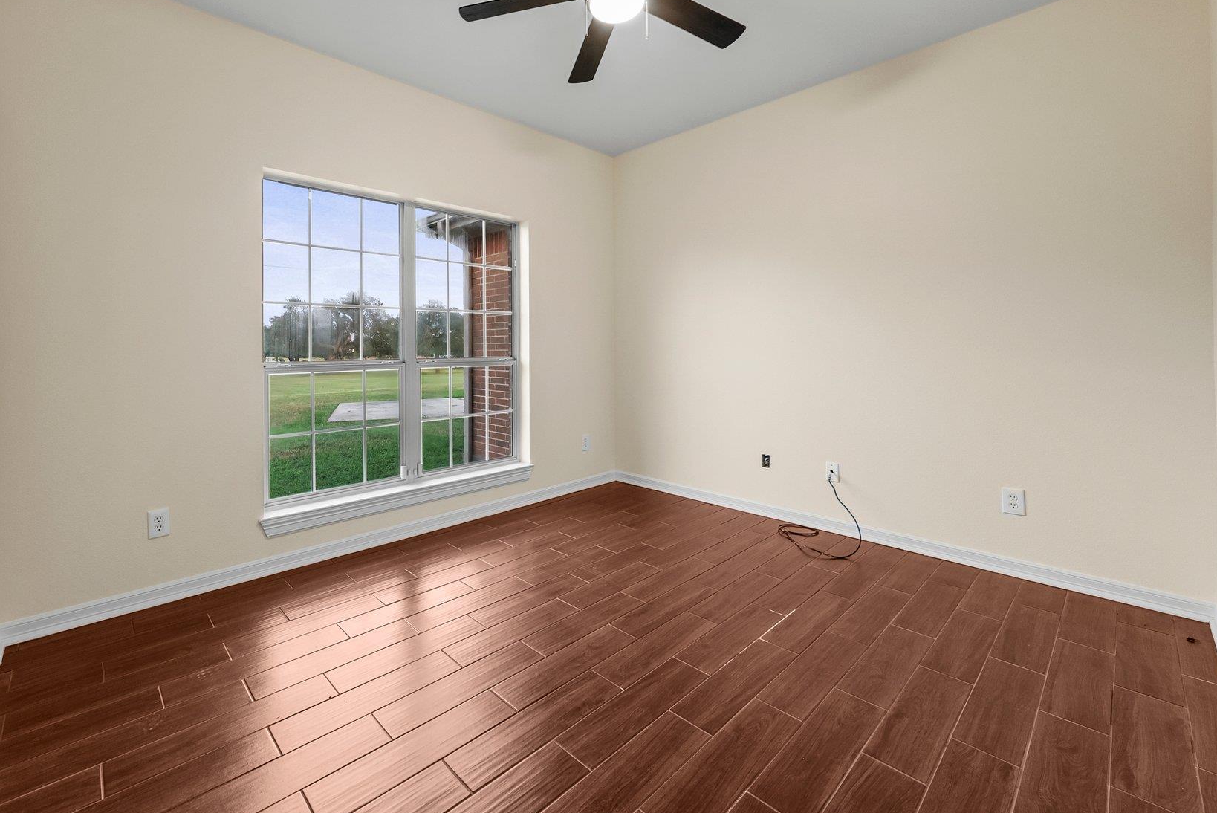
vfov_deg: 76.9
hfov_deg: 99.7
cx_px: 522
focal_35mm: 15
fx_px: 507
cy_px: 344
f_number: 7.1
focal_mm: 12
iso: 1250
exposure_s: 1/2.5
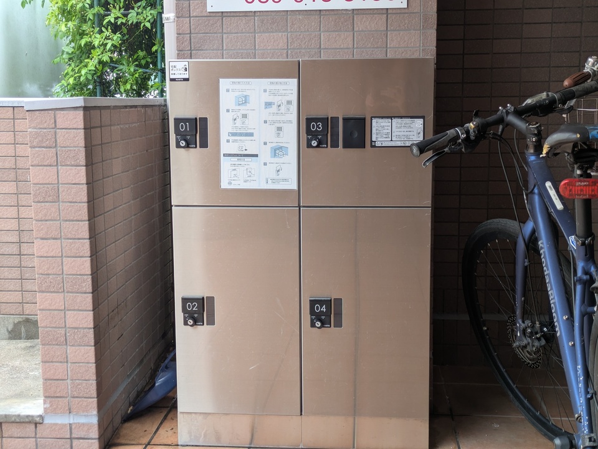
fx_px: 881
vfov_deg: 28.6
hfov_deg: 37.5
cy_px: 224
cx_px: 299
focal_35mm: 51
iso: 52
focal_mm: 5.43
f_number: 1.89
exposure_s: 1/60
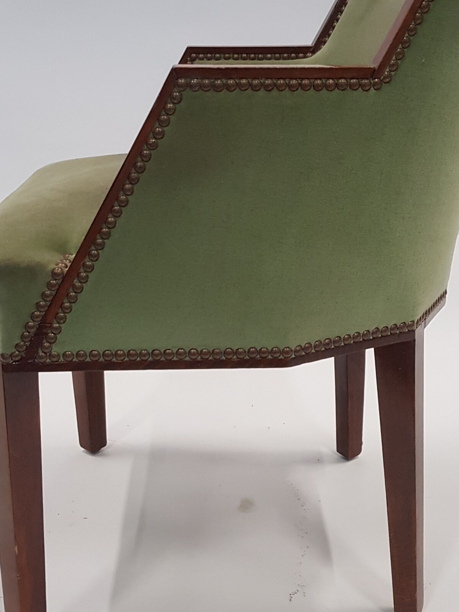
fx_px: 831
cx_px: 270
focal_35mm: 47
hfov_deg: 30.8
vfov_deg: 40.3
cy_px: 250
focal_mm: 4.2
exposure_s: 1/50
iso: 160
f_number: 1.7
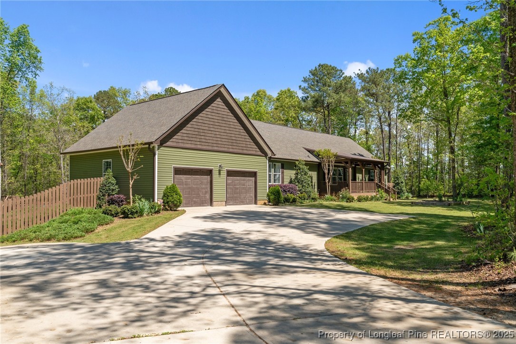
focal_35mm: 29
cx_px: 258
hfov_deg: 63.7
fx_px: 416
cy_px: 172
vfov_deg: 44.9
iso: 320
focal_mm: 29
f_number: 8
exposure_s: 1/640
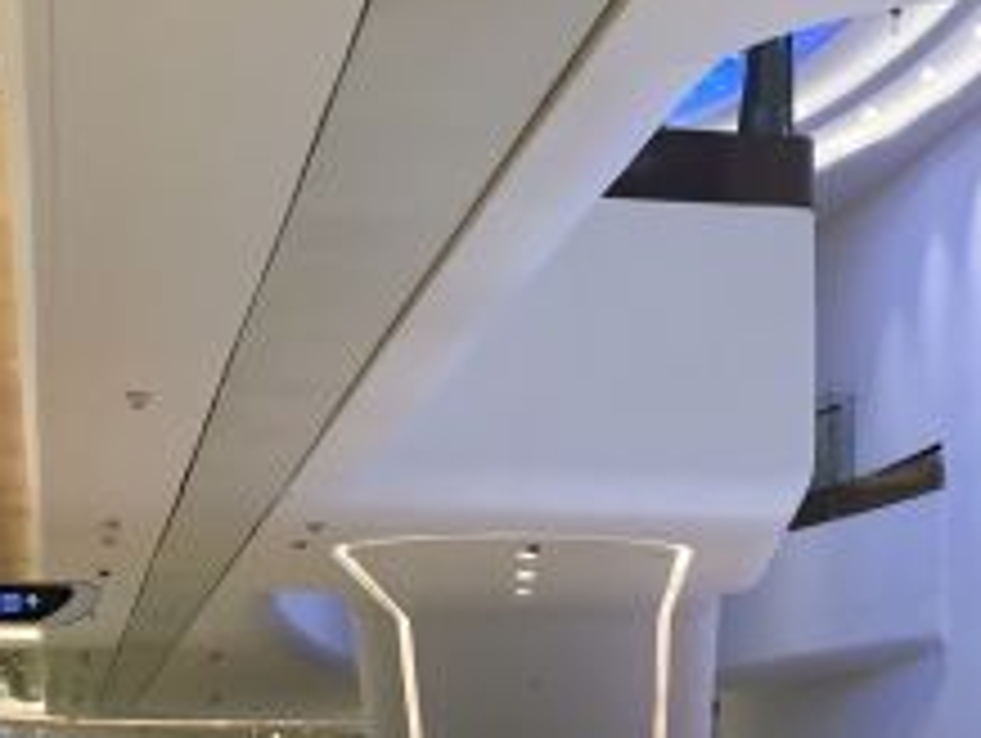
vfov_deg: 15.7
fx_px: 2638
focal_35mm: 93
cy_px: 659
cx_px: 693
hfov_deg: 20.9
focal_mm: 4.15
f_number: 2.2
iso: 40
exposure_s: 1/33
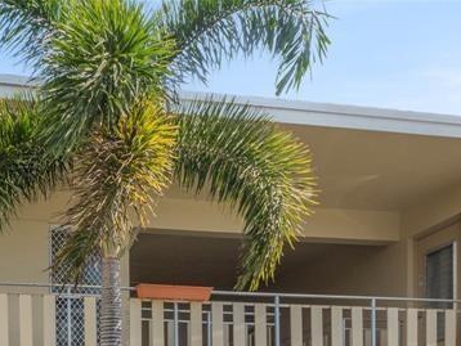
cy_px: 493
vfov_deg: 27.4
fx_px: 533
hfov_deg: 42.5
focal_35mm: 40
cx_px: 37
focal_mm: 7
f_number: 7.1
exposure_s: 1/320
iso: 200
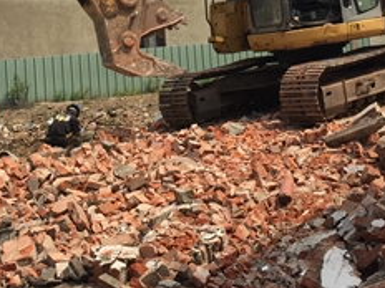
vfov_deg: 19.1
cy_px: 0
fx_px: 834
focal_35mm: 75
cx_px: 188
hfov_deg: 26.0
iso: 32
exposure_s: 1/2639
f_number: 2.2
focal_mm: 4.15
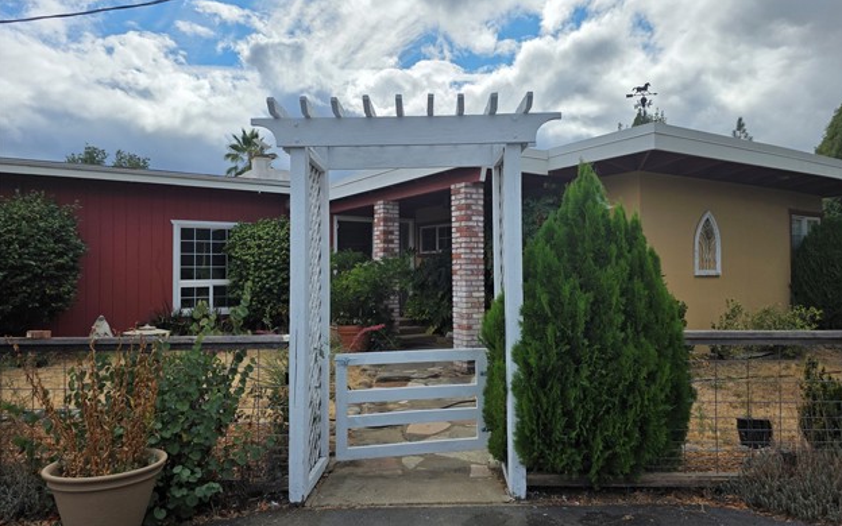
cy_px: 258
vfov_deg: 49.3
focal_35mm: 25
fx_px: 574
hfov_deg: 72.5
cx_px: 429
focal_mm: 6.3
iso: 50
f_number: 1.7
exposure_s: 1/7944
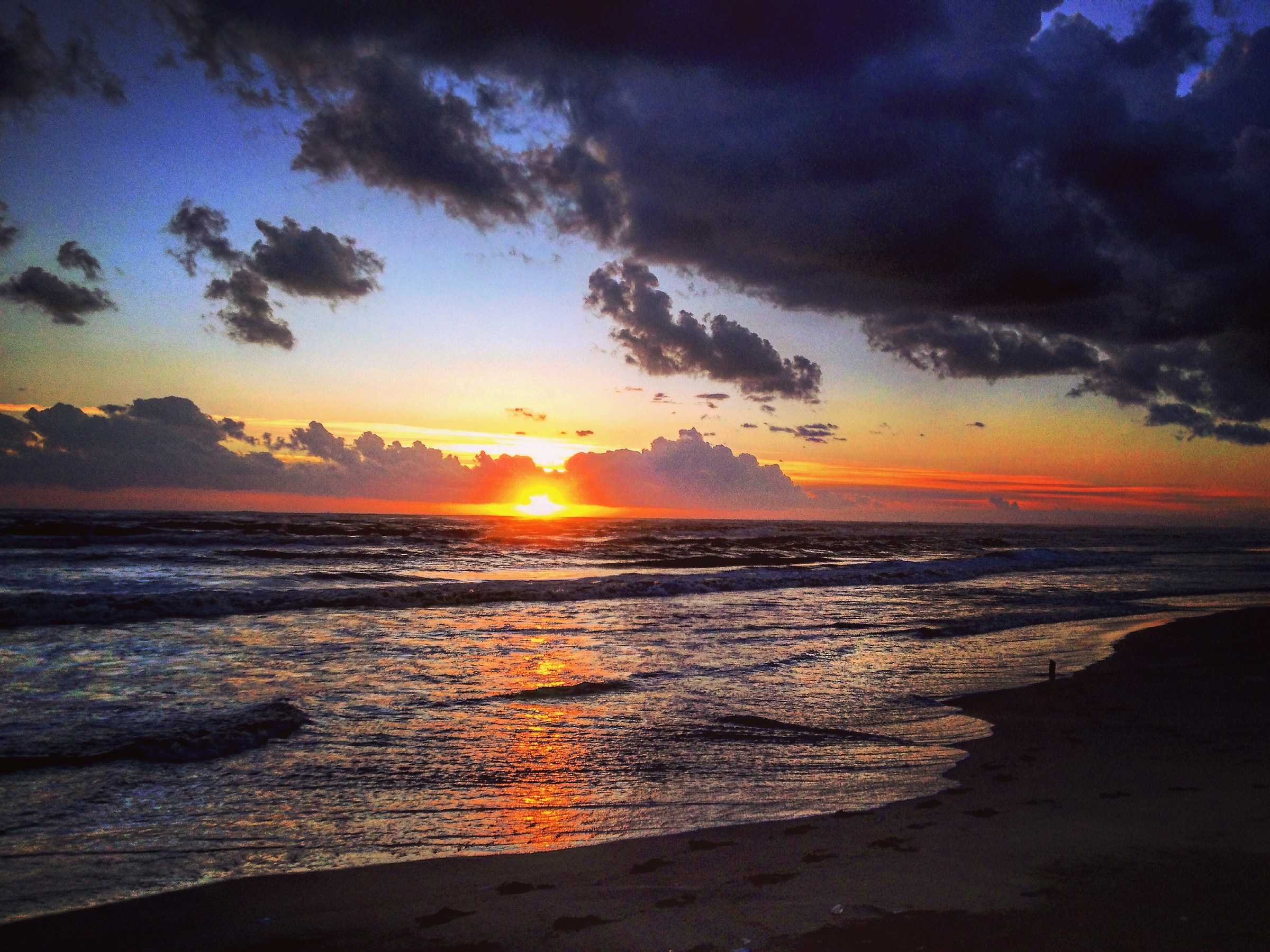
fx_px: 1284
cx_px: 635
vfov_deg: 40.7
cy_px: 476
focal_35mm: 35
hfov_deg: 52.6
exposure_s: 1/310
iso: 50
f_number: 2.4
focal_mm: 4.28
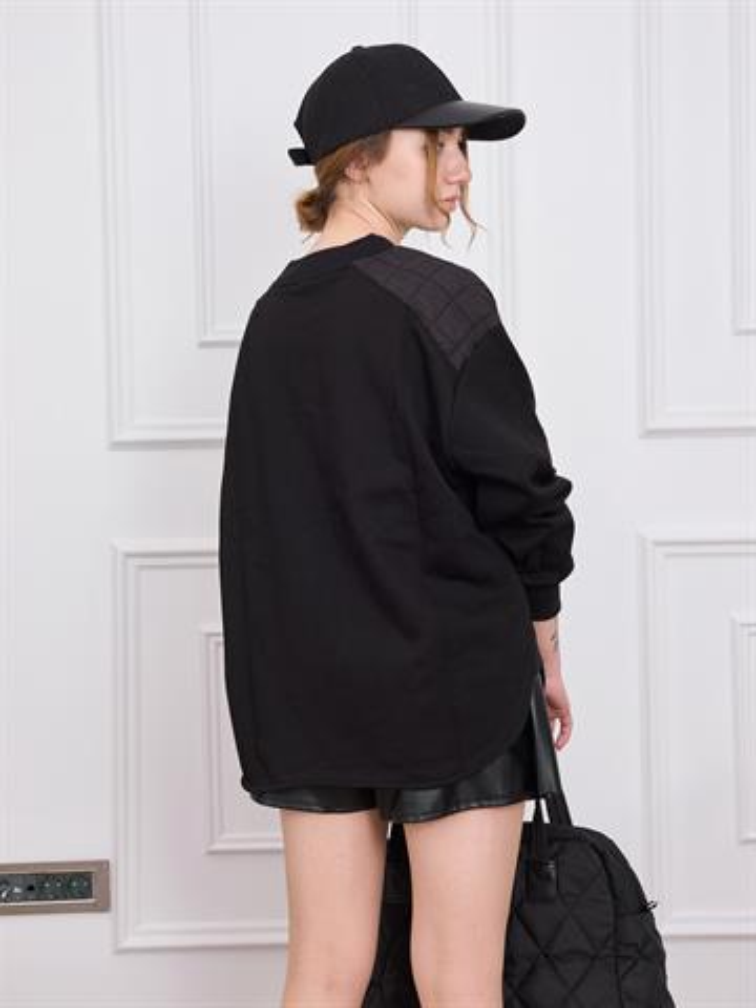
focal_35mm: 61
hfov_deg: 24.0
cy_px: 504
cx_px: 378
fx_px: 1776
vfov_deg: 31.7
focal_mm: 28
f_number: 4
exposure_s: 1/100
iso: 100
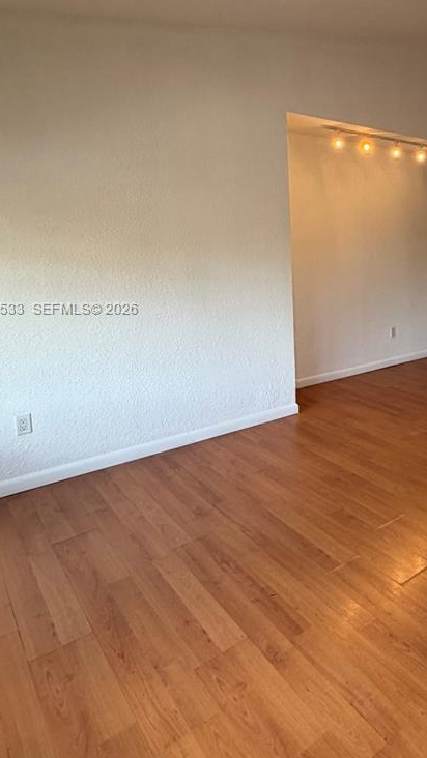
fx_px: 503
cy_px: 310
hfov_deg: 41.1
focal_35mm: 25
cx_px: 411
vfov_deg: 73.4
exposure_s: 1/120
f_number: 2.2
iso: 250
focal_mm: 2.22
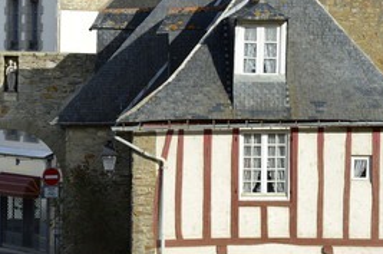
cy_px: 148
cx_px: 153
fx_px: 2262
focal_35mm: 213
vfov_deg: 6.4
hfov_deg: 9.7
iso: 200
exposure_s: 1/200
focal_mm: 135
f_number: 11
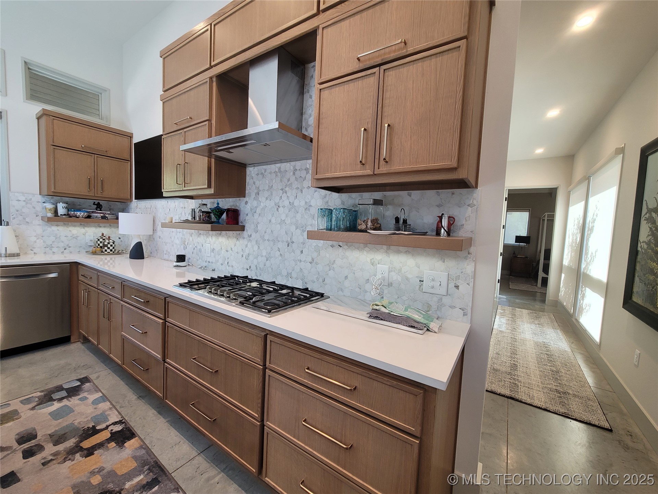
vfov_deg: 89.9
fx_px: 247
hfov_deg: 106.2
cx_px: 329
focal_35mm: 13
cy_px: 247
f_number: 2.2
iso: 125
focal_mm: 2.2
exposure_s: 1/60
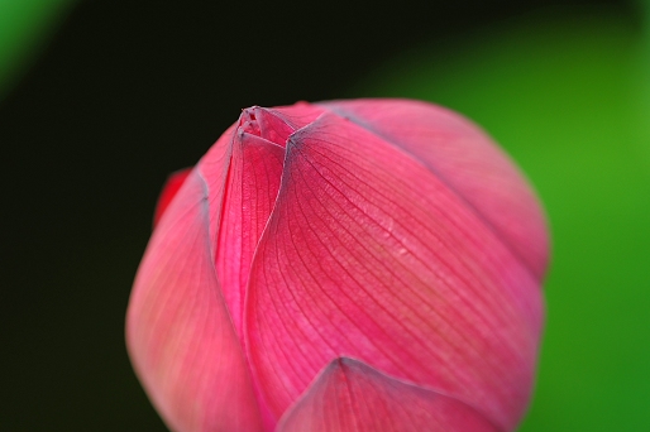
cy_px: 191
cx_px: 364
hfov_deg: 5.2
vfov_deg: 3.5
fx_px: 7163
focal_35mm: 397
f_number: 4.8
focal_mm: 200
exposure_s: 1/250
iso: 200
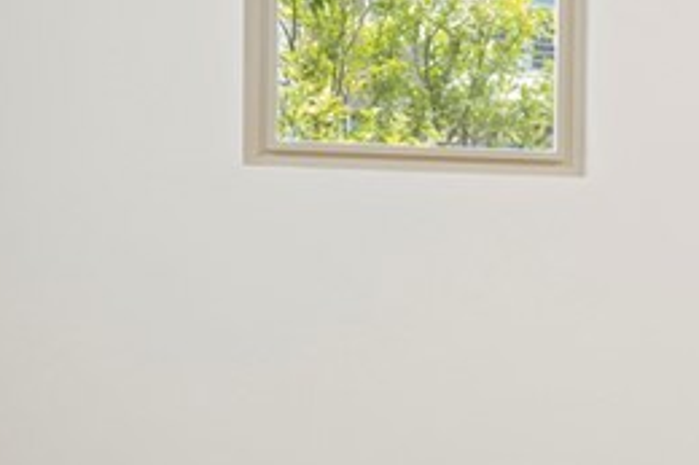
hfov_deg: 21.2
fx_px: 1222
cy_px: 269
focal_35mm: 63
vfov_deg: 21.5
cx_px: 1264
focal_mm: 16
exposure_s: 1/1.67
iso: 400
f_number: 8
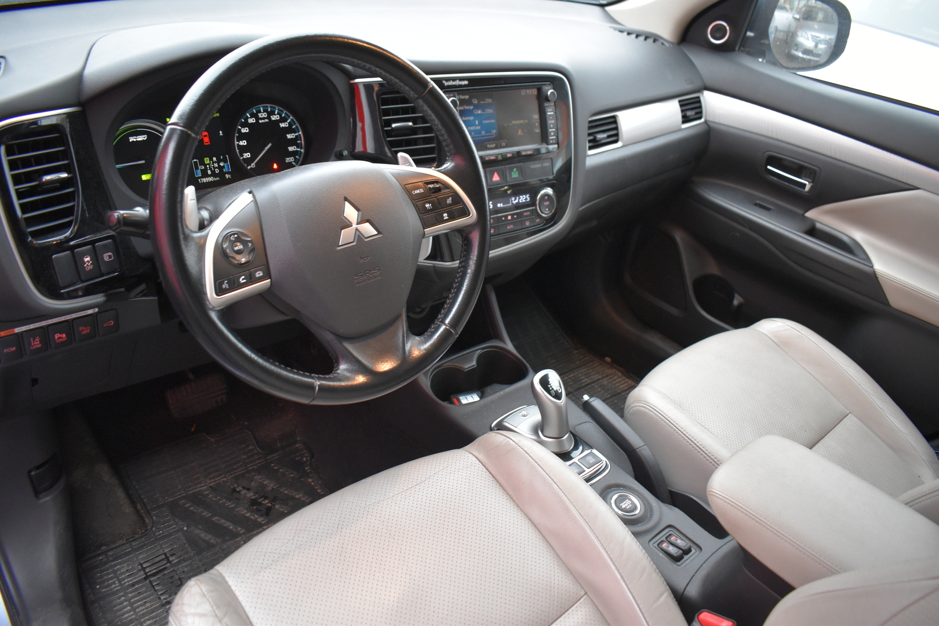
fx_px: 704
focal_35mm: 27
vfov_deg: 47.9
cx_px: 470
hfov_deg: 67.4
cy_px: 313
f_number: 3.5
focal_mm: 18
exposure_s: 1/60
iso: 1800
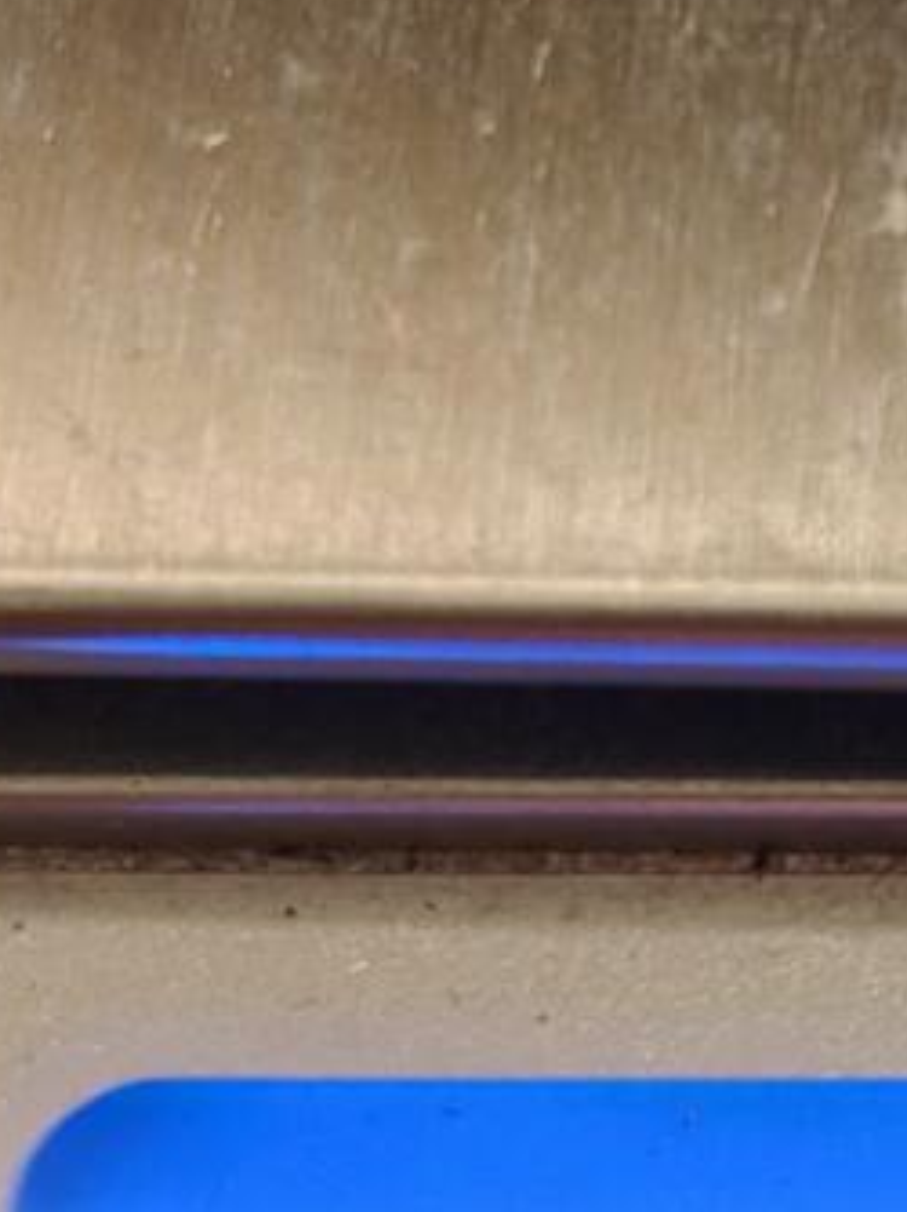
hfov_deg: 11.4
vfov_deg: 15.9
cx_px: 1411
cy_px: 595
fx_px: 4338
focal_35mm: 124
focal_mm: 6.06
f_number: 1.6
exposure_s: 1/109
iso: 250
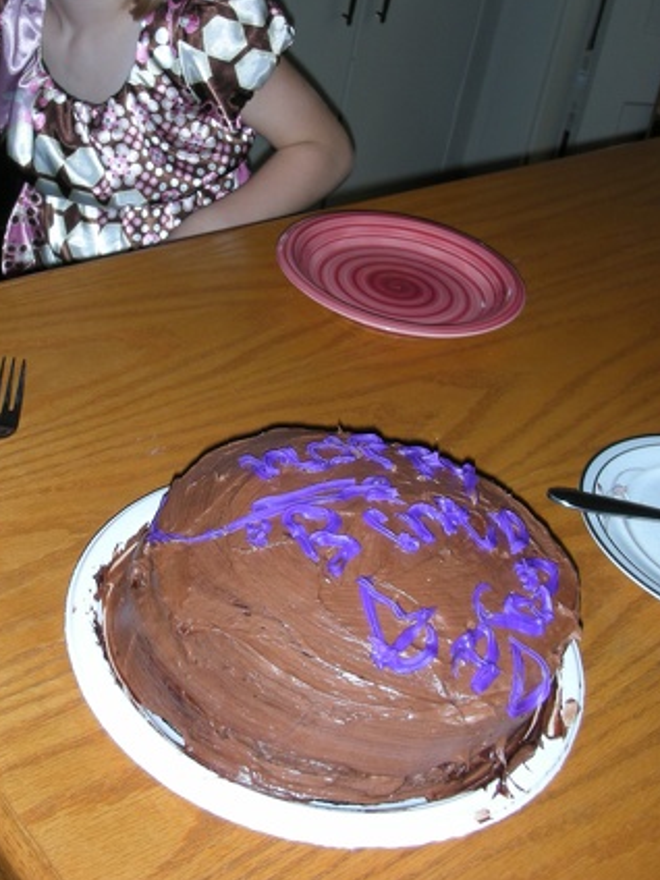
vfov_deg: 38.3
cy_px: 274
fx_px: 1246
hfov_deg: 29.5
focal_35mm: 49
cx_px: 231
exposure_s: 1/60
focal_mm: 5.8
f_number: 2.8
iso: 50
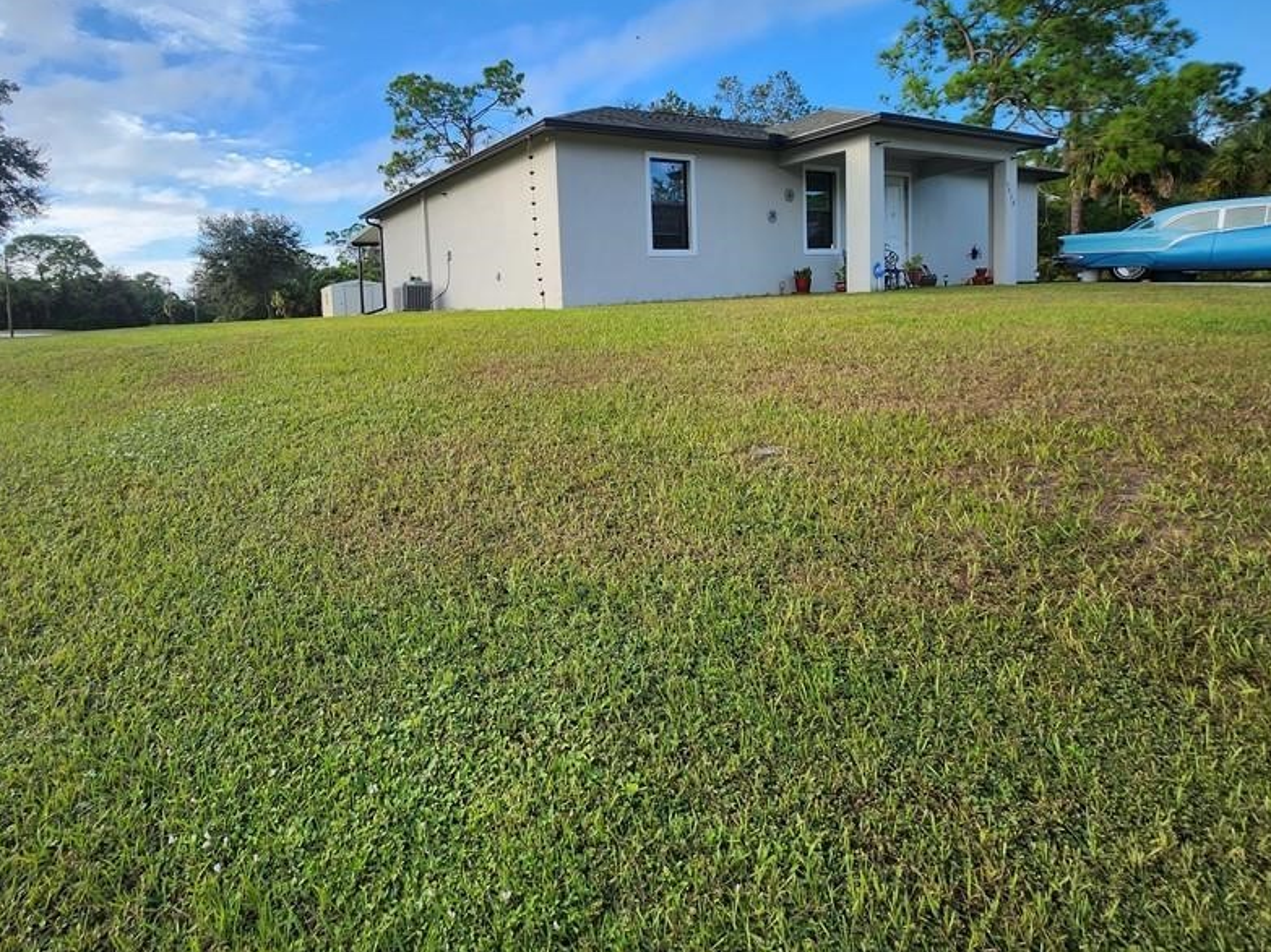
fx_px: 624
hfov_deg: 89.8
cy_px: 357
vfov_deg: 73.4
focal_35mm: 17
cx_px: 506
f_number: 2.2
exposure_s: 1/586
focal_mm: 1.74
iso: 32
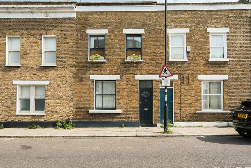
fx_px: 167
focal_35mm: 24
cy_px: 62
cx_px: 131
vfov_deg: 52.6
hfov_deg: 73.7
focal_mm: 17
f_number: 8
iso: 400
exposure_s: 1/640
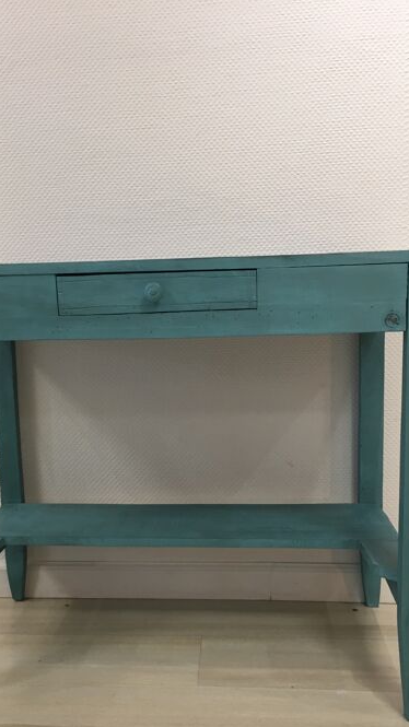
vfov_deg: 52.4
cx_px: 165
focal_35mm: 38
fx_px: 733
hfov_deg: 31.1
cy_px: 434
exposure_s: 1/33
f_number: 2.2
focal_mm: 4.15
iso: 80
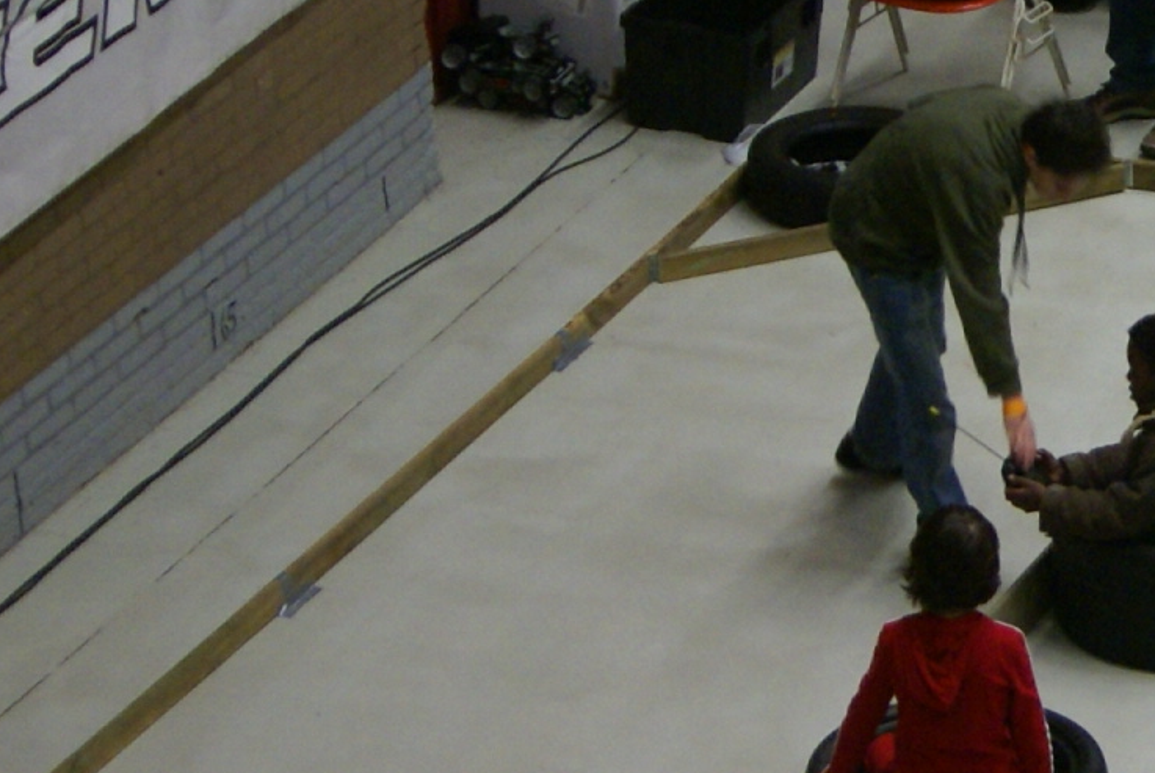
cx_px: 1403
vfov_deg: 8.3
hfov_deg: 12.2
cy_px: 169
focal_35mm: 165
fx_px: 5299
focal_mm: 28
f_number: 4
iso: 400
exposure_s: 1/20
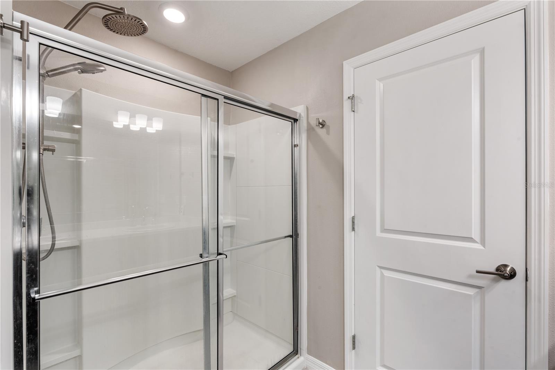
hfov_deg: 96.7
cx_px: 278
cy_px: 185
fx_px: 247
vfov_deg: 73.7
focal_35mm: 16
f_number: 13
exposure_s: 1/1.25
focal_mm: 16
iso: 80
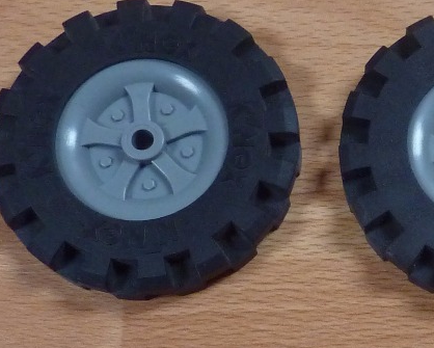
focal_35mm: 84
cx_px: 426
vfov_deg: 18.2
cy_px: 258
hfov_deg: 22.0
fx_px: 1080
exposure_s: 1/30
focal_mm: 4.1
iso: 320
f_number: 3.3
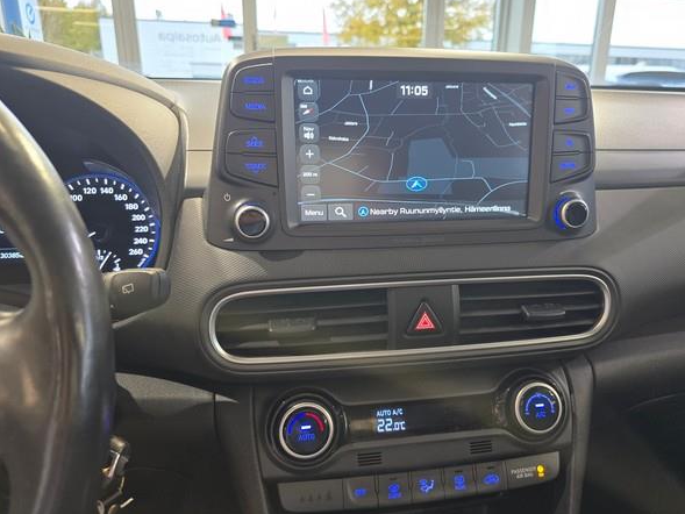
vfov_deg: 54.9
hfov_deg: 69.3
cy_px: 257
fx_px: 495
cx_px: 370
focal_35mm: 25
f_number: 1.7
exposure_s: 1/100
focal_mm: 6.3
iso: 400
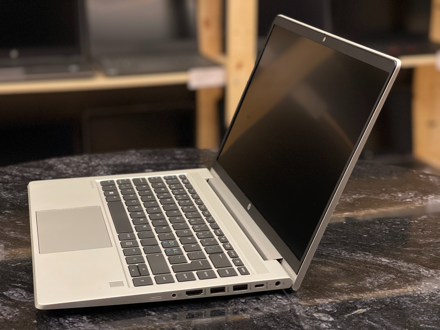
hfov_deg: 30.3
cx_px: 220
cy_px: 165
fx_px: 813
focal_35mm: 64
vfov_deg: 22.9
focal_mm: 7.5
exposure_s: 1/71
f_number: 2.2
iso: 250
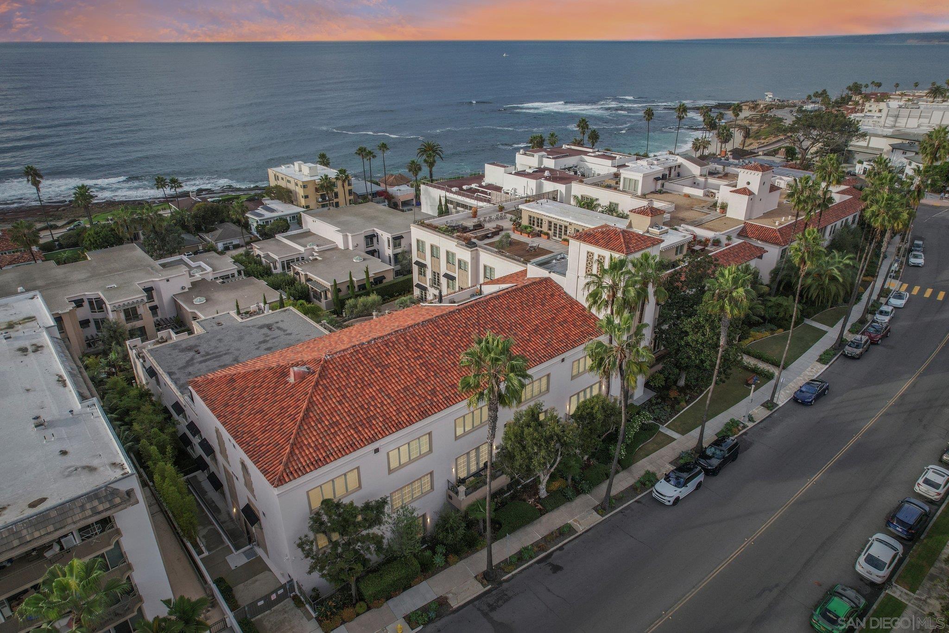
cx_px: 474
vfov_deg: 57.2
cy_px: 316
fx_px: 580
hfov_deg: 78.6
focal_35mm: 22
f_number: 2.8
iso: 140
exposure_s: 1/1000
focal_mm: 8.4
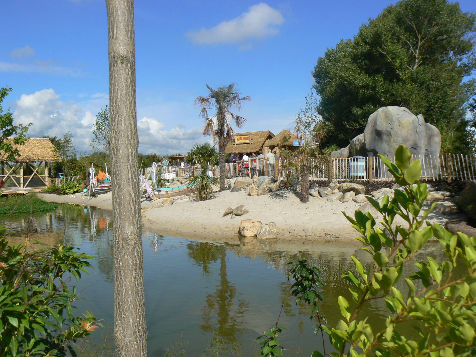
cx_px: 238
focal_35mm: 36
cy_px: 178
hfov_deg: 51.4
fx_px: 495
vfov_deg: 39.7
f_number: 7.1
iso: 80
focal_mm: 6
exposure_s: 1/500
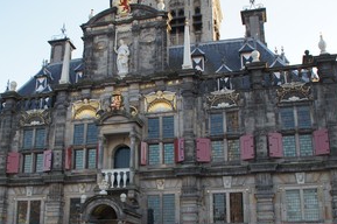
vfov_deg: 30.9
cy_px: 148
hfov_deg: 45.4
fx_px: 402
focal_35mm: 43
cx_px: 153
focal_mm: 18
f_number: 5.6
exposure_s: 1/80
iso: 100
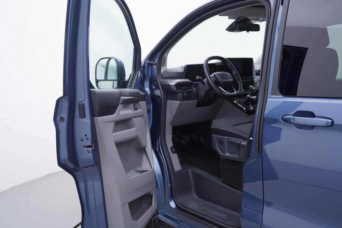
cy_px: 114
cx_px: 171
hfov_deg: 53.1
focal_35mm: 36
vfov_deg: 36.9
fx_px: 342
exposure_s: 1/50
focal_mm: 24
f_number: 3.2
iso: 125
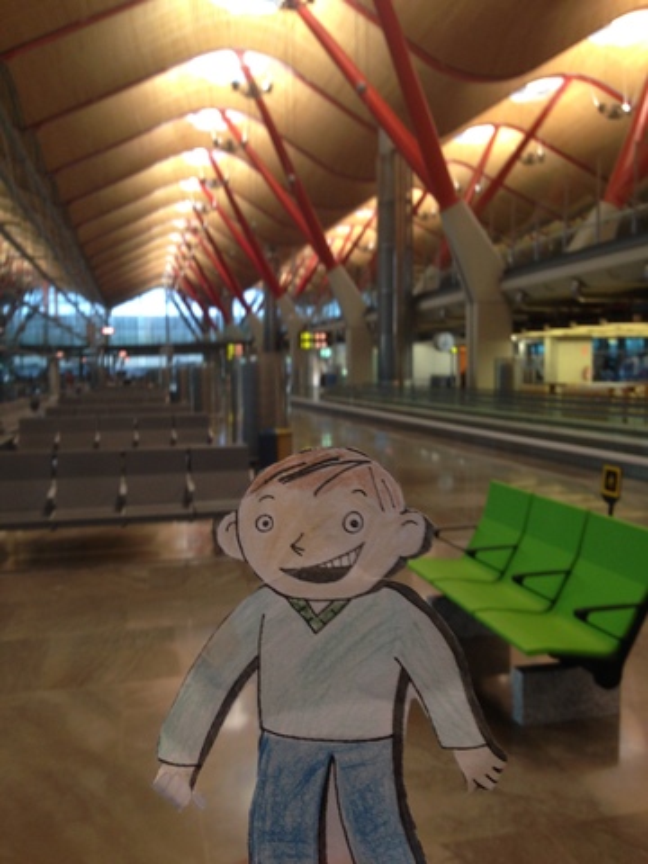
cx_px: 324
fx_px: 824
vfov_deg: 55.4
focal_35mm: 33
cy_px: 432
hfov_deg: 42.9
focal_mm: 4.12
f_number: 2.4
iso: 80
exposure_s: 1/20
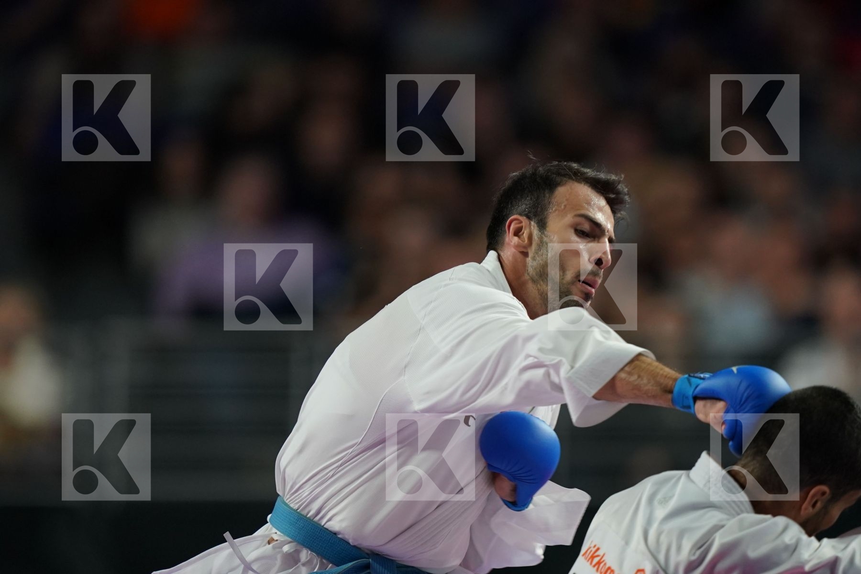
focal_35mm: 600
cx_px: 430
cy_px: 287
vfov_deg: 2.3
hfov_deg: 3.4
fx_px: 14349
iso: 1600
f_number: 2.8
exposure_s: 1/1000
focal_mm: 400
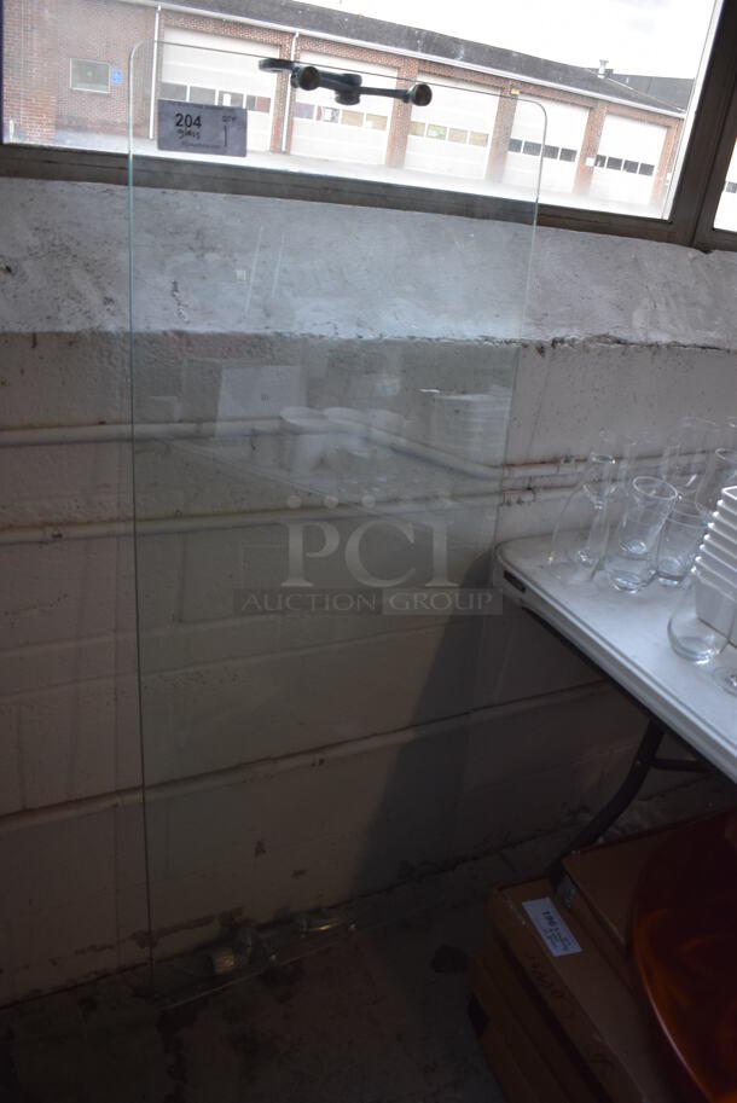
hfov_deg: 48.0
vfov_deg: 67.3
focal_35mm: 27
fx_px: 828
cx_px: 368
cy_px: 552
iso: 500
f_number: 3.5
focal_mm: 18
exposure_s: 1/250
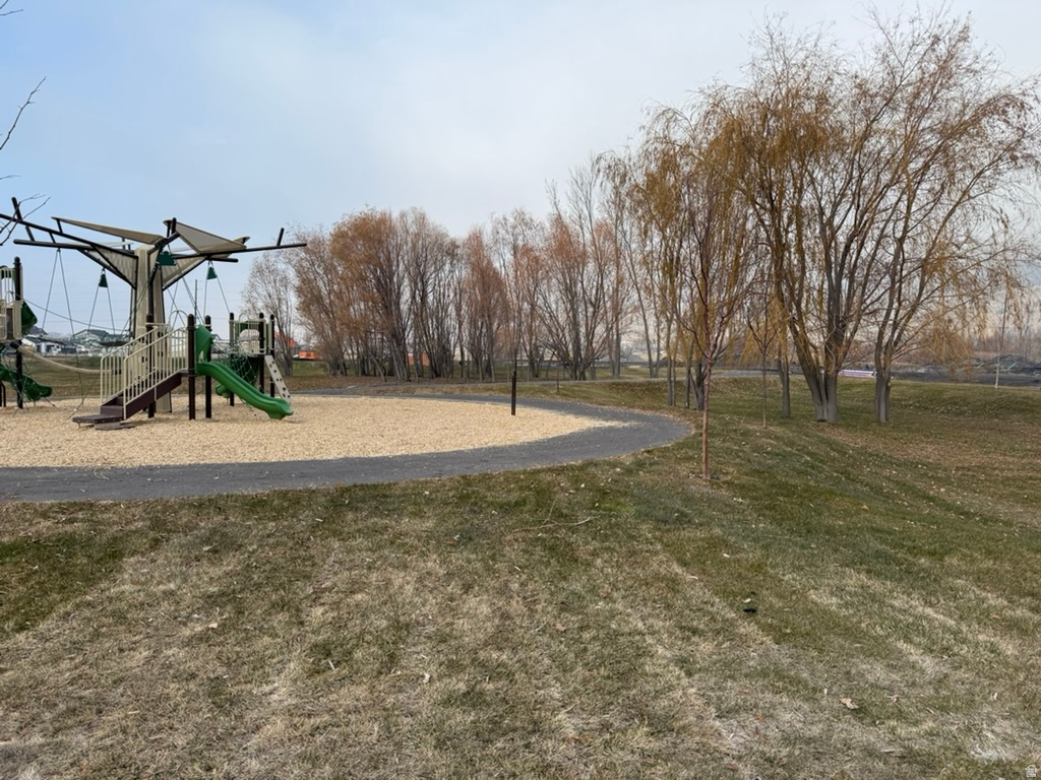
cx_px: 520
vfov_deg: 56.8
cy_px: 390
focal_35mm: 24
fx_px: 722
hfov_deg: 71.6
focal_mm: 6.76
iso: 80
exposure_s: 1/2169
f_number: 1.78
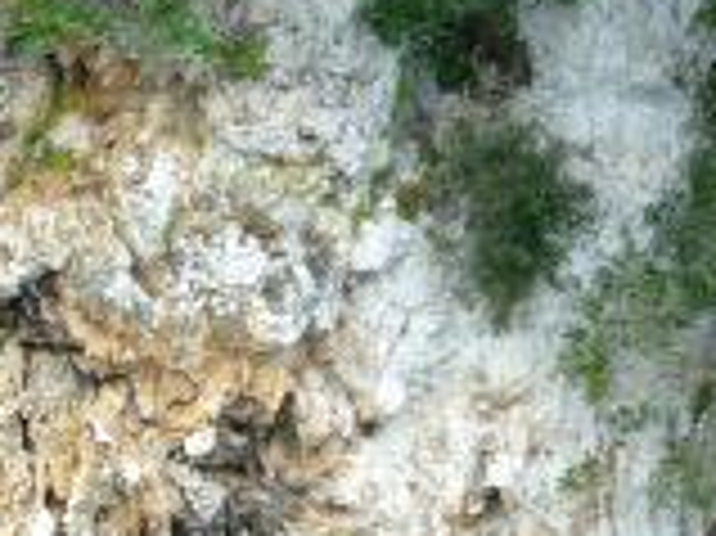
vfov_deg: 3.0
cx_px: -1013
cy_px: 495
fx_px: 10086
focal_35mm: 488
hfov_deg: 4.0
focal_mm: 16.1
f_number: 5.2
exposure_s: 1/100
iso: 100
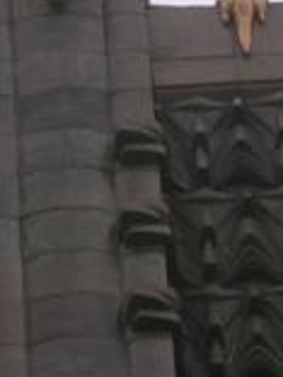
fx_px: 4687
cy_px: 36
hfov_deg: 3.4
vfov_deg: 4.6
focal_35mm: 430
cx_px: -174
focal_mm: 16.2
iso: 50
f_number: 8.2
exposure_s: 1/223
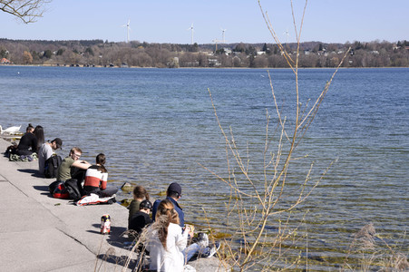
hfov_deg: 34.5
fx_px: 658
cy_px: 136
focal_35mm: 58
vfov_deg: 23.3
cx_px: 204
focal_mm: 58
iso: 100
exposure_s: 1/160
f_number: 9
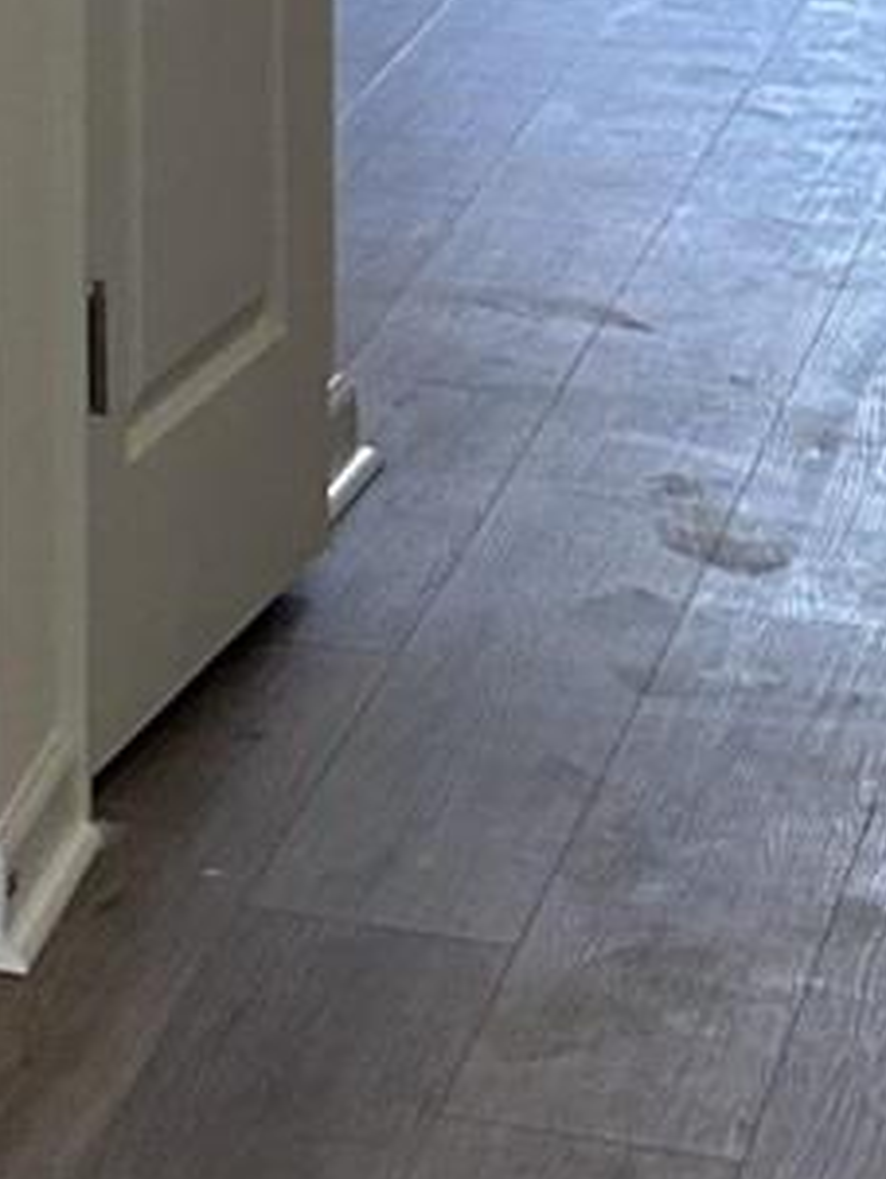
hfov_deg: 7.0
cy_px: -593
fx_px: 6236
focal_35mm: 183
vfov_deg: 10.4
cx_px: -2080
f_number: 1.78
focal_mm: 6.86
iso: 100
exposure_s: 1/120
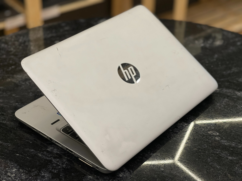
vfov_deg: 22.9
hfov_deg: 30.3
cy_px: 90
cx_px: 121
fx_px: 447
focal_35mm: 64
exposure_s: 1/121
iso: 125
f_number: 2.2
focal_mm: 7.5
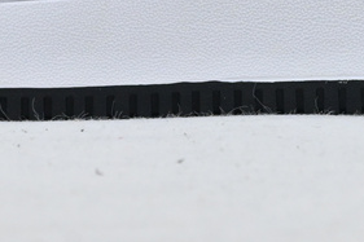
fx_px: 1940
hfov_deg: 10.7
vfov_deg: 7.0
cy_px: -158
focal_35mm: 192
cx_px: 155
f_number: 10
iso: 1000
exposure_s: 1/160
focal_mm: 30
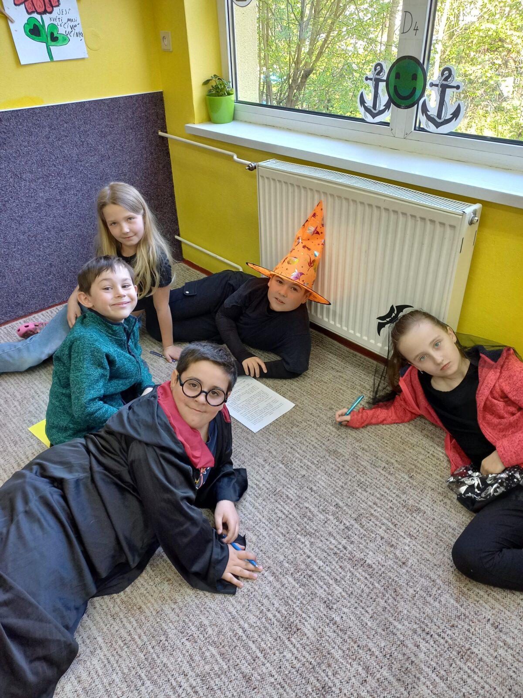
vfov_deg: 69.4
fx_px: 504
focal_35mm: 25
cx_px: 262
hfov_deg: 54.9
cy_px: 349
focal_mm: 4.65
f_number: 1.8
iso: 160
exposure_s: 1/50
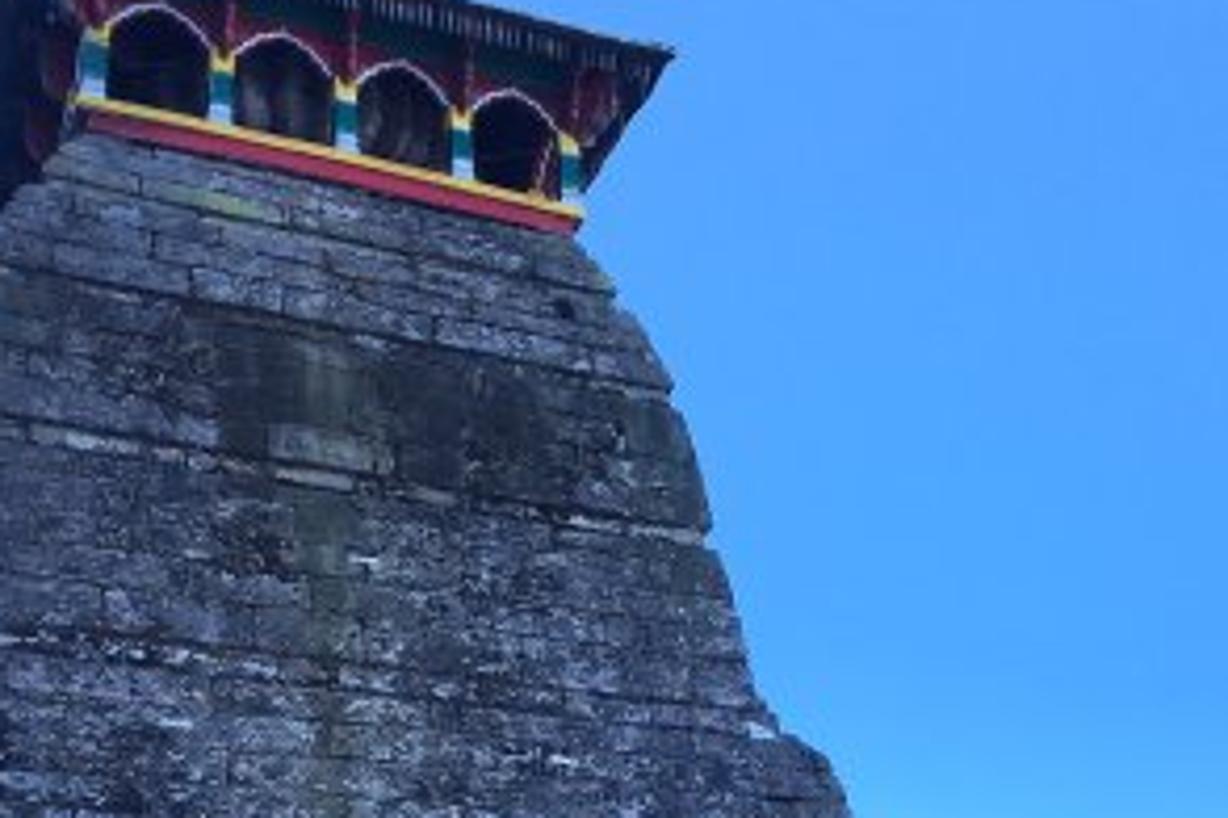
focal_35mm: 63
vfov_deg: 21.0
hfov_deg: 31.8
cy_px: 766
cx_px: 771
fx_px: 2148
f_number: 2.2
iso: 25
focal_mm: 4.15
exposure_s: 1/359
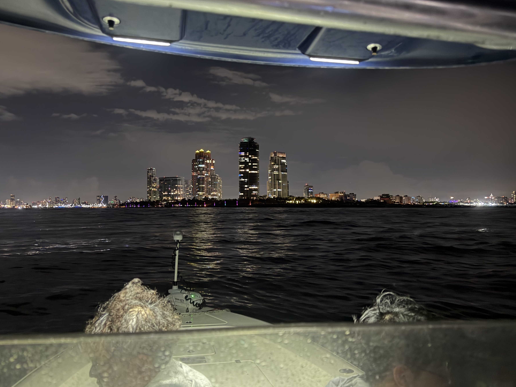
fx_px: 402
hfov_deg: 65.3
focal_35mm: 27
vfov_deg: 51.4
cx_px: 257
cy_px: 192
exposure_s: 1/13
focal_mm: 6.76
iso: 1250
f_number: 1.78
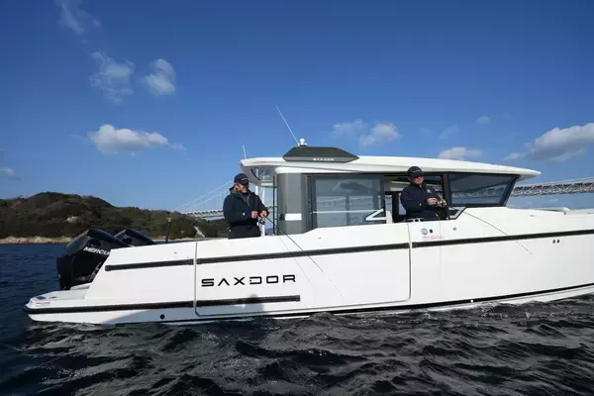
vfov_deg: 81.2
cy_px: 198
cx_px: 297
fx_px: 231
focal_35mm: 14
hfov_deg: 104.3
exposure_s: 1/500
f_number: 8
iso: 100
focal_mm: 14
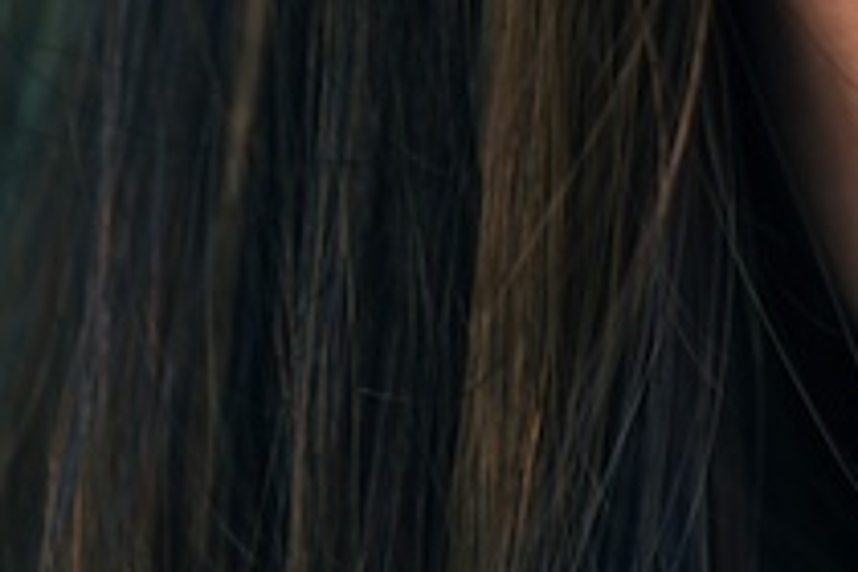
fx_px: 6244
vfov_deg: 5.2
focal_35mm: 262
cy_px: -341
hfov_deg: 7.6
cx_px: 1675
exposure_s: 1/1000
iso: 100
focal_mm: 55
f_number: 2.2
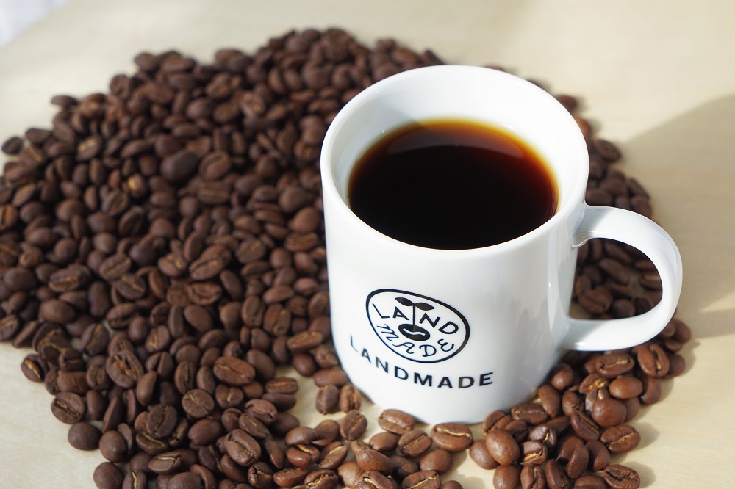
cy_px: 244
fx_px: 1429
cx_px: 368
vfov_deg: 19.4
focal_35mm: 70
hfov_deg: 28.9
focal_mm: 70
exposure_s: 1/200
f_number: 9
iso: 640
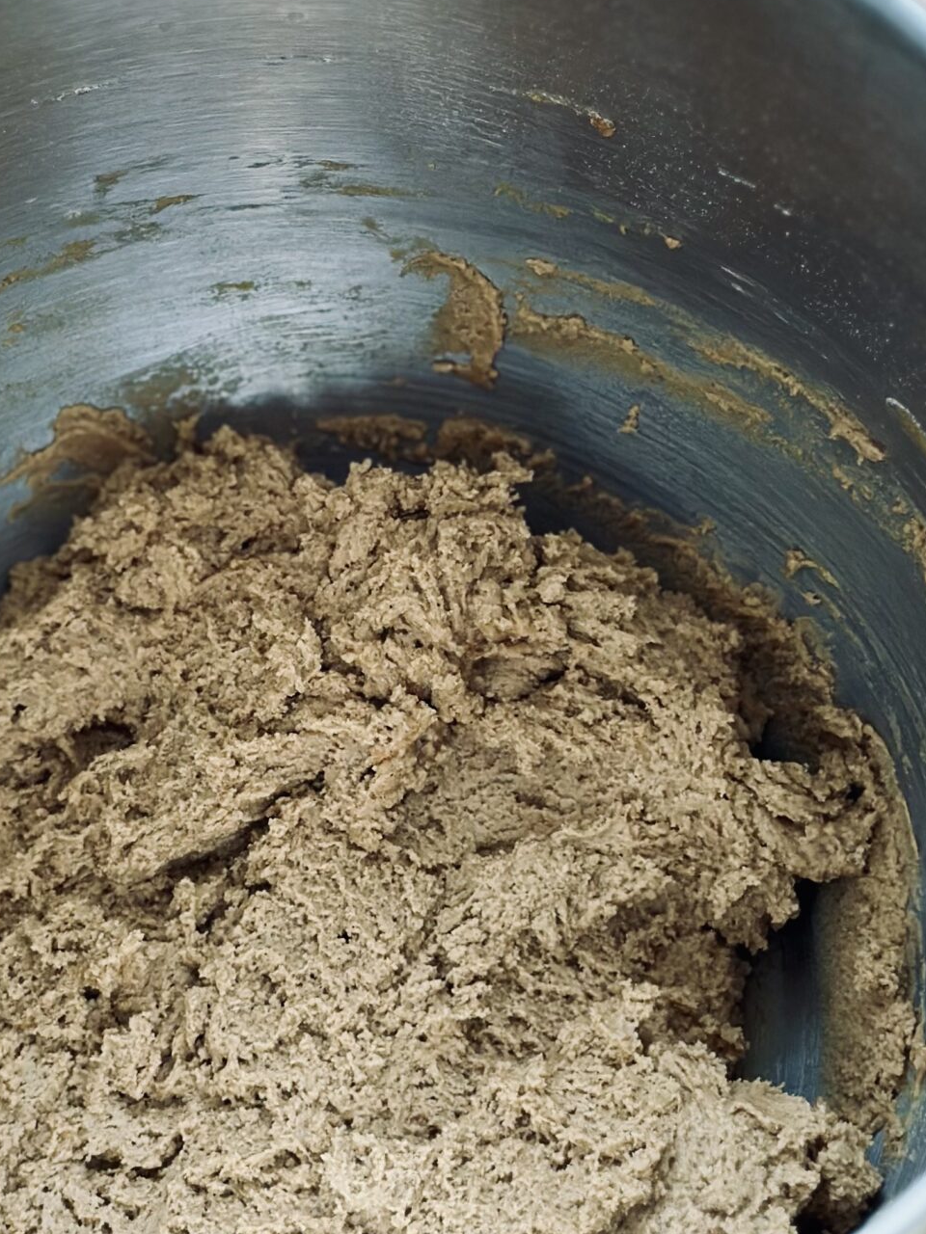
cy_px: 680
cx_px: 300
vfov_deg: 20.4
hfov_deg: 15.4
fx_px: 3424
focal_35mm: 96
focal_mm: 6.86
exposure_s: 1/60
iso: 250
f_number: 1.78
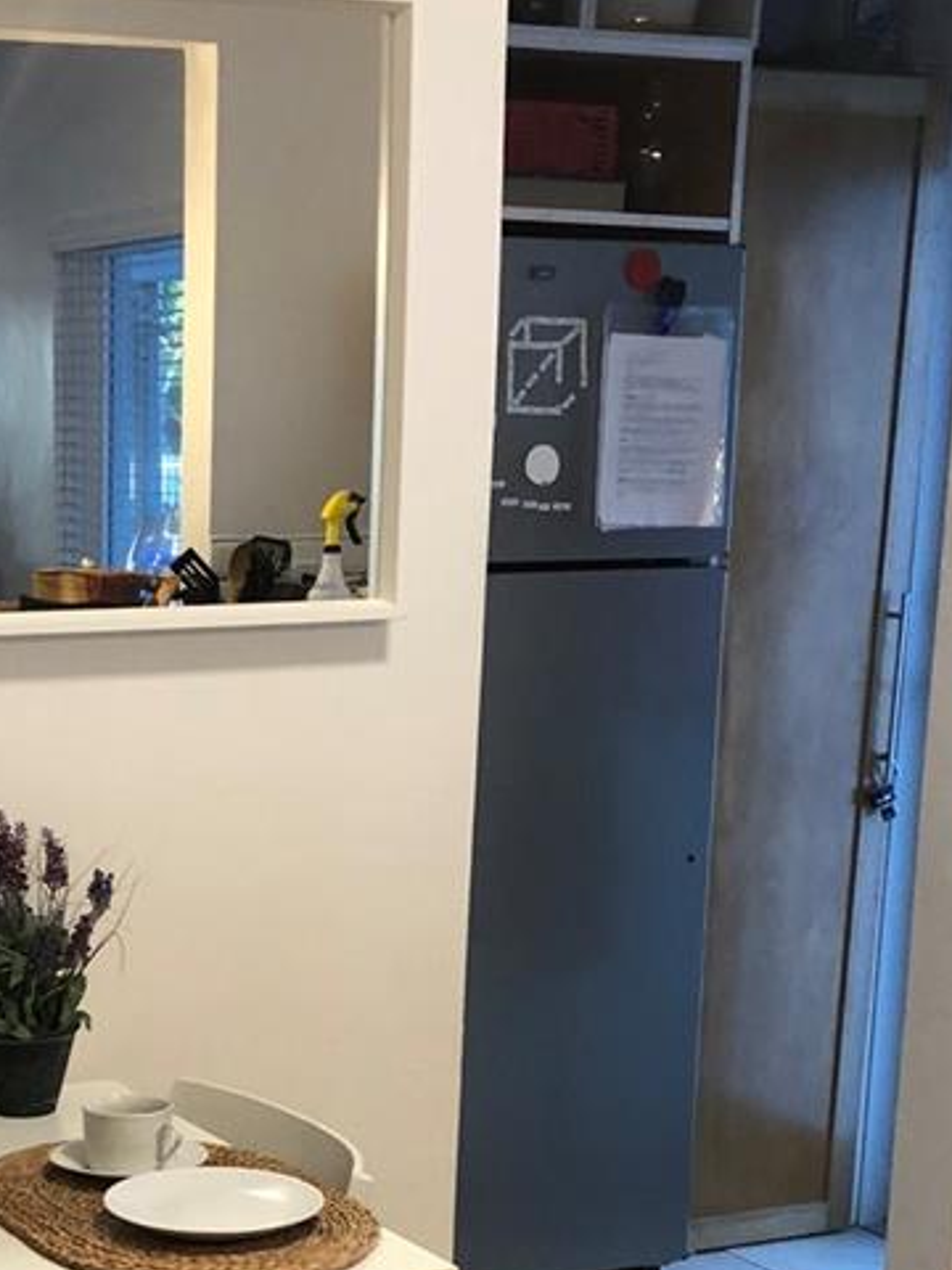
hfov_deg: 20.5
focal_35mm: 70
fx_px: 2567
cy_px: 1162
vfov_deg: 26.8
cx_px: 74
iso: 40
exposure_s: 1/15
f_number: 1.8
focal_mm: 3.99
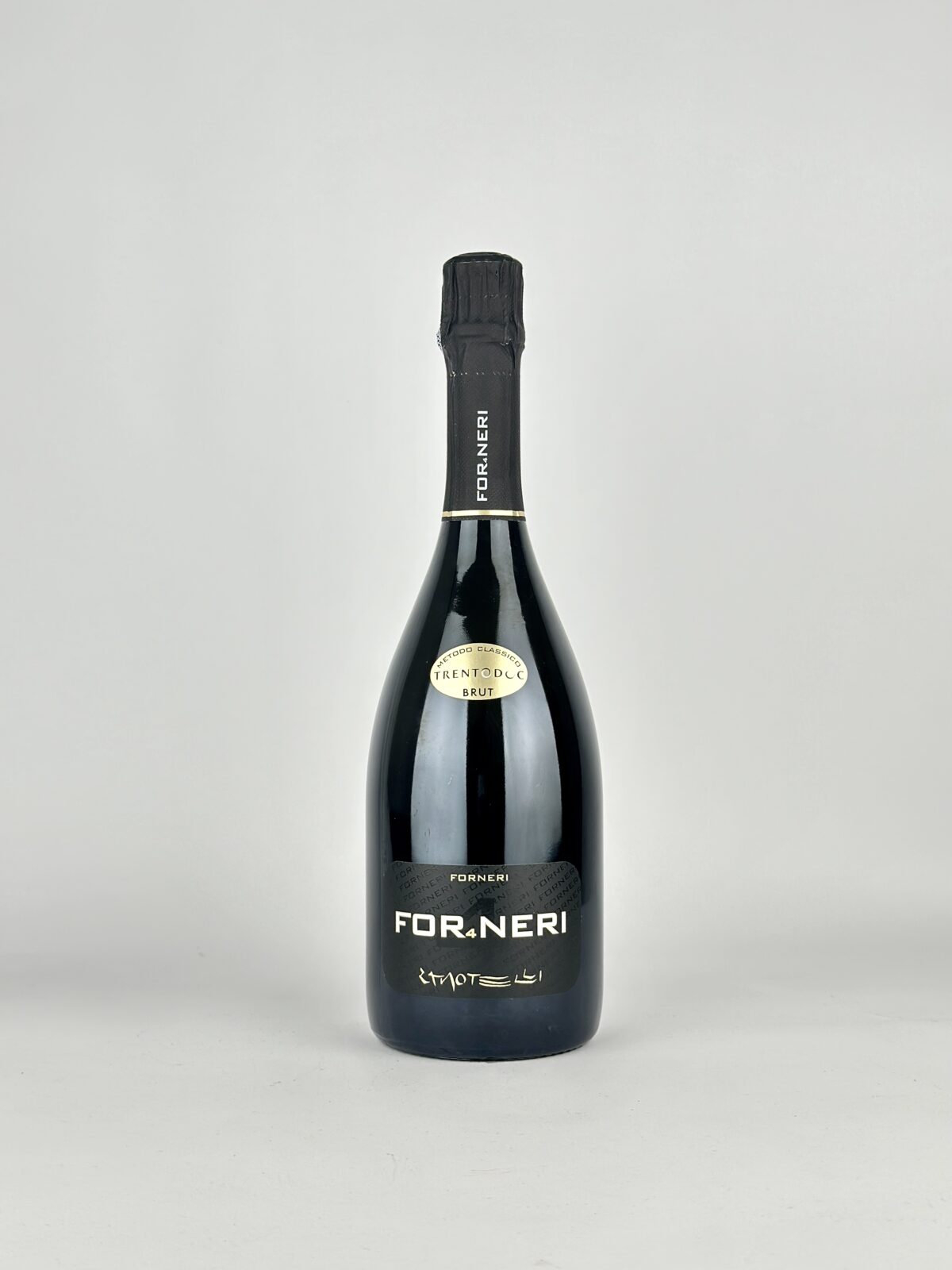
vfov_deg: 39.7
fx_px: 1760
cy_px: 635
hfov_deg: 30.3
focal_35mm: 48
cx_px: 476
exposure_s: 1/215
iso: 80
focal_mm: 6.86
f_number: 1.78
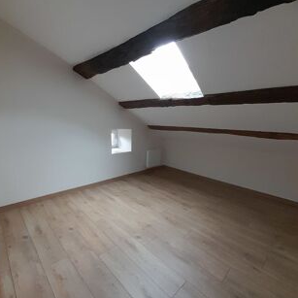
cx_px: 145
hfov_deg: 87.4
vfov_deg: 87.4
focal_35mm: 16
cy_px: 157
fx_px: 156
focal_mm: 1.13
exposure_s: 1/25
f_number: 2.2
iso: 250
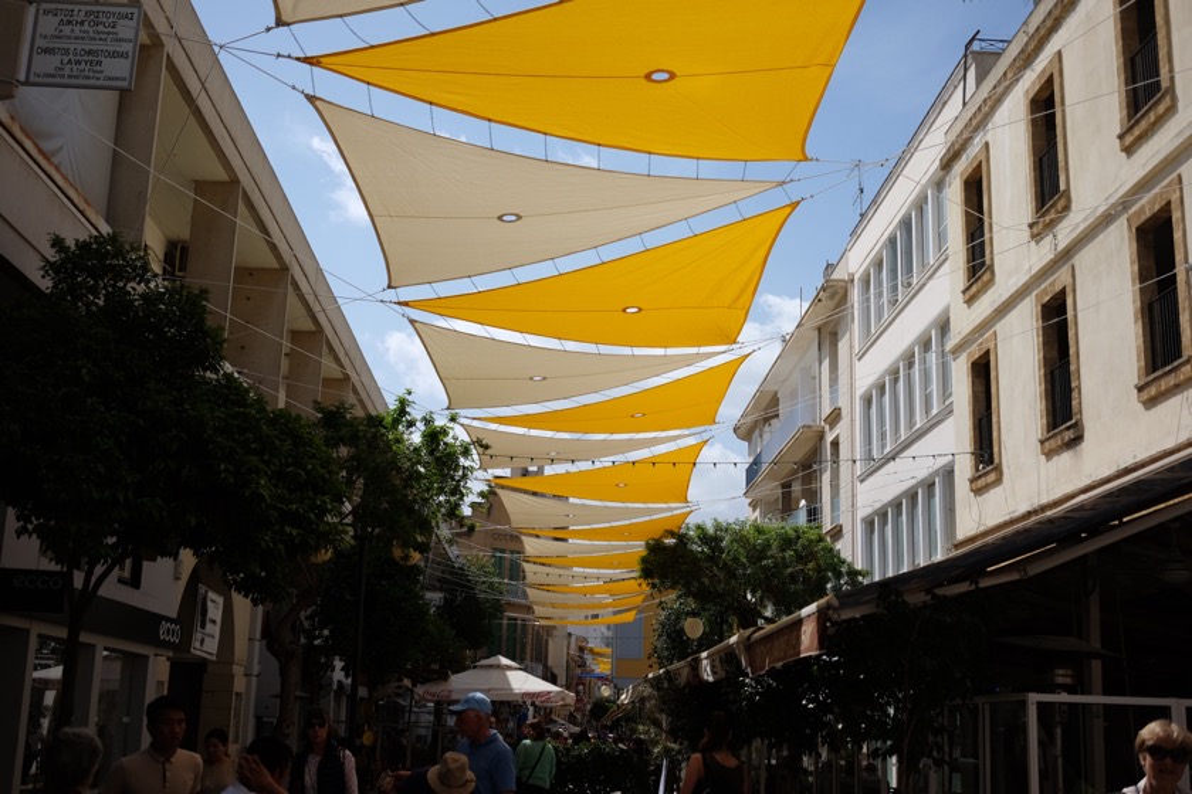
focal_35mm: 41
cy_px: 397
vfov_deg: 32.6
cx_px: 596
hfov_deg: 47.4
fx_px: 1357
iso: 200
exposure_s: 1/5000
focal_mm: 27
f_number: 2.8
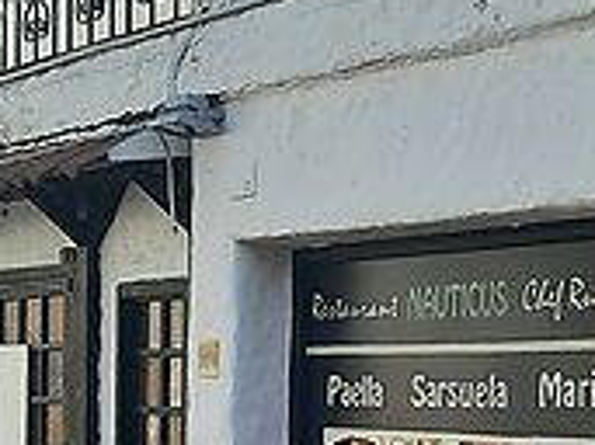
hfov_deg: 18.5
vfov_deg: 13.7
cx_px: 388
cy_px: 459
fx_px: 1821
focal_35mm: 106
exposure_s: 1/304
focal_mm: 4.6
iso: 32
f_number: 2
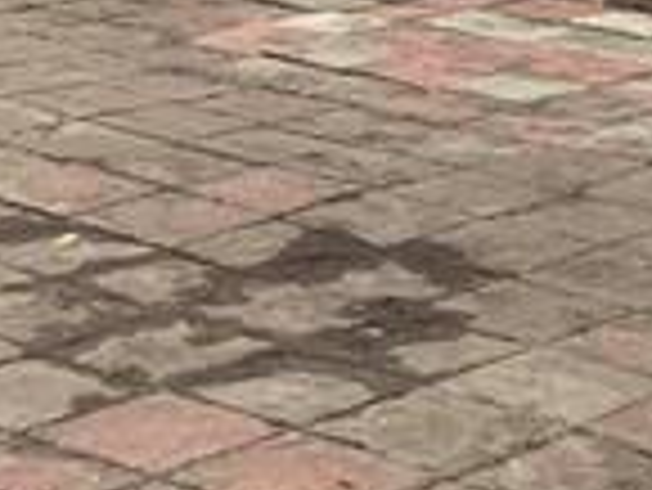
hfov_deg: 14.4
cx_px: 315
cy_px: -54
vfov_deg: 10.7
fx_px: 2583
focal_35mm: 137
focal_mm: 3.3
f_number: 2.4
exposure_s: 1/165
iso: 25
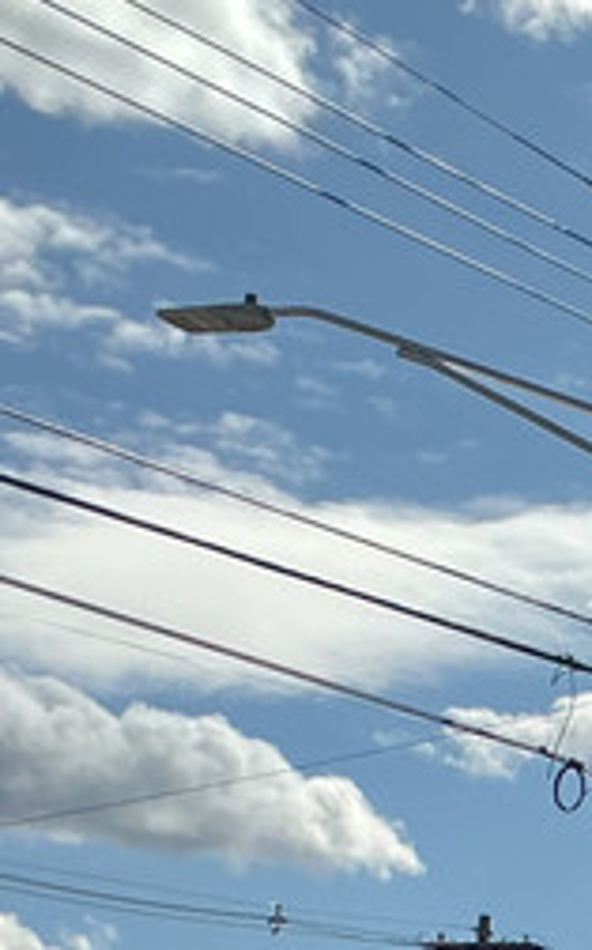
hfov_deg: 9.7
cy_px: 1169
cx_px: 1176
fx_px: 3234
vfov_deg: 16.0
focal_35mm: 125
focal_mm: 3
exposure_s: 1/5814
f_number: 1.8
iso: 25
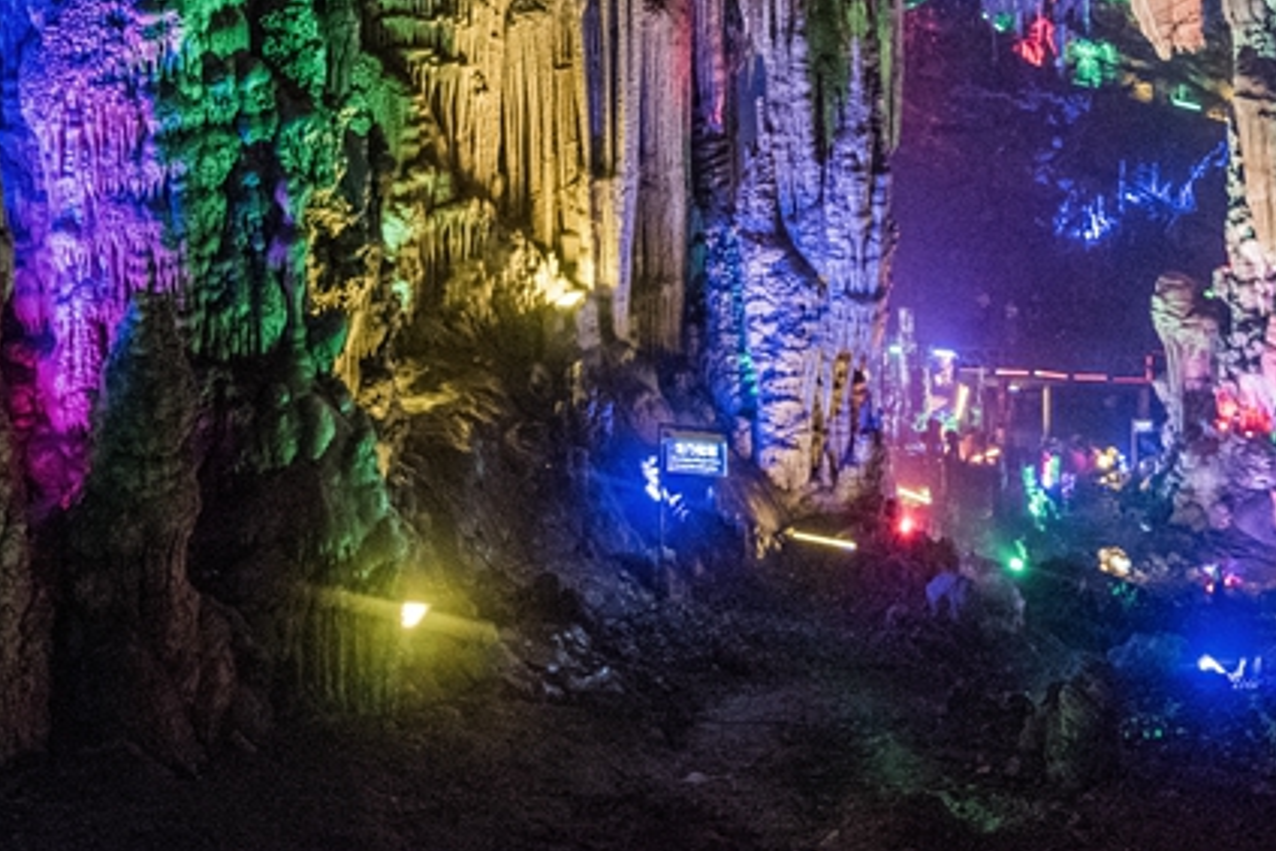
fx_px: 1630
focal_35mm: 46
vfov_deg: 26.5
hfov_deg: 42.6
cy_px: -128
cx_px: 739
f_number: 2.8
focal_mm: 18
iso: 3200
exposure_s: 1/100
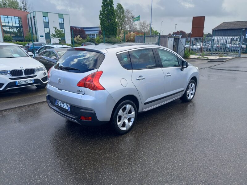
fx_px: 178
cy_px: 92
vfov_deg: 54.9
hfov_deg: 69.4
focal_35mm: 25
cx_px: 124
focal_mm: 4.6
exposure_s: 1/181
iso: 25
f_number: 2
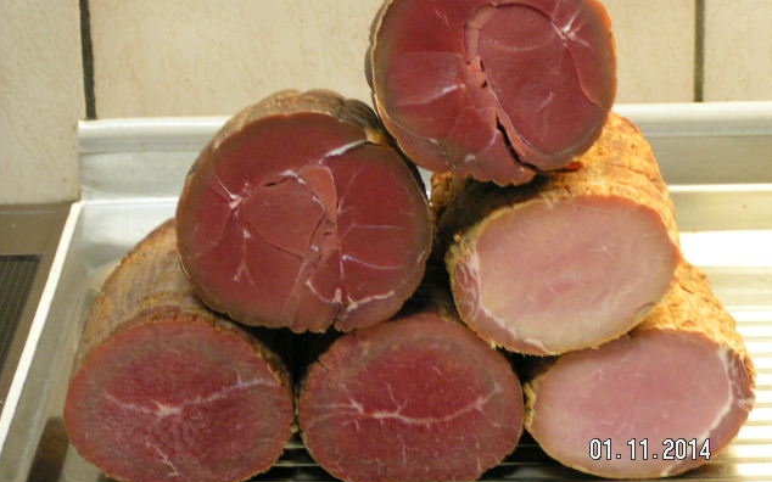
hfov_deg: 17.1
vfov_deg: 10.7
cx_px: 387
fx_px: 2566
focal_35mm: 122
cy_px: 214
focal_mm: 17.4
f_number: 3.5
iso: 200
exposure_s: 1/6
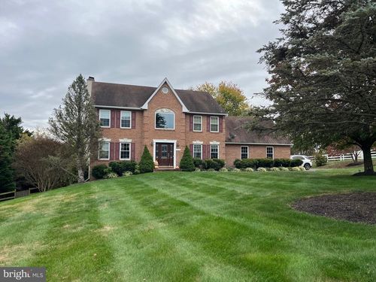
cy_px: 141
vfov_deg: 53.1
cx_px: 188
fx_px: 282
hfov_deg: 67.3
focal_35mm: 26
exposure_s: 1/1748
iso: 50
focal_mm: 5.1
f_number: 1.6
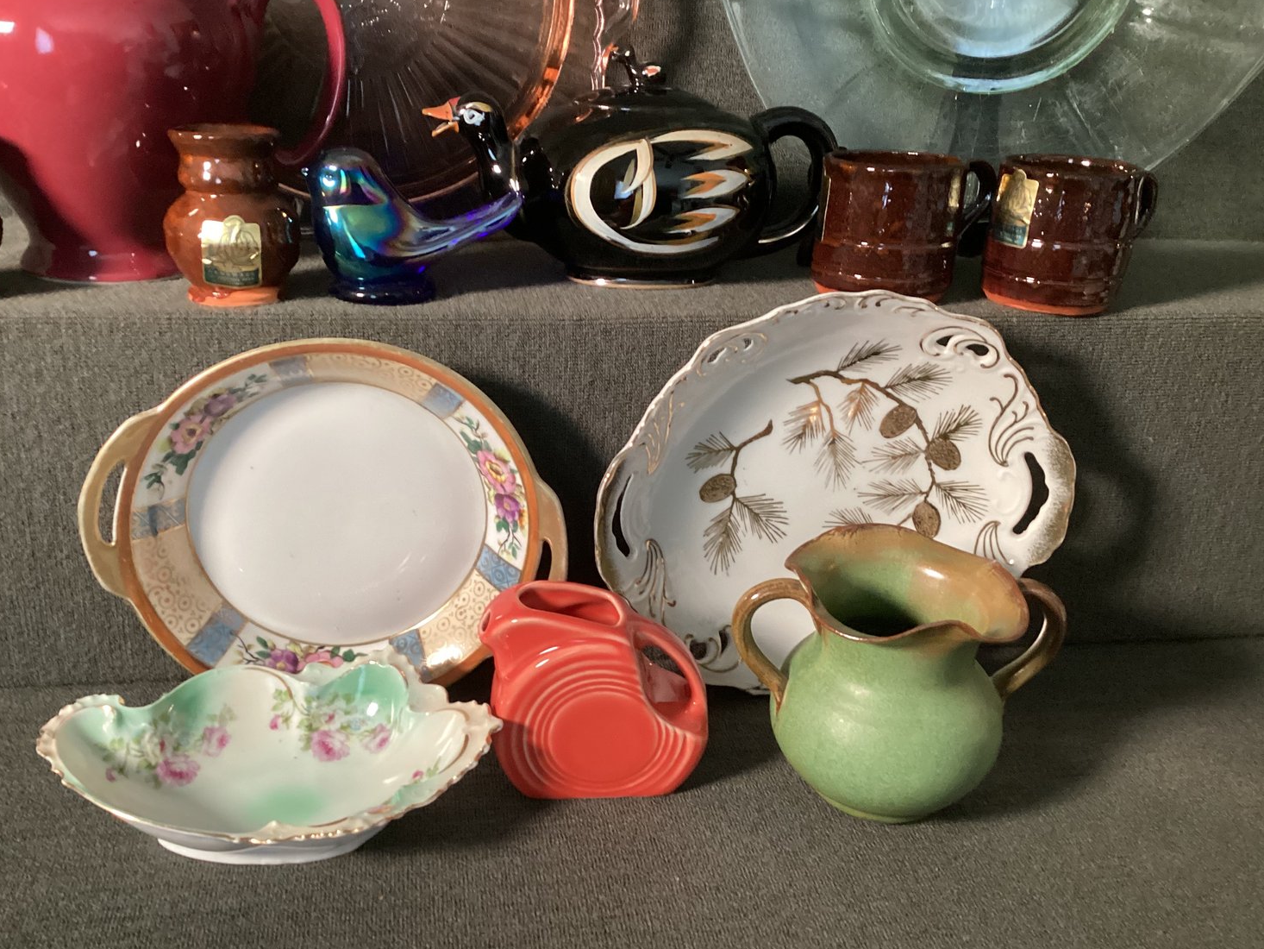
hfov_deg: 56.8
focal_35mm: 32
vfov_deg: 44.2
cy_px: 478
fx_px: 1169
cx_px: 616
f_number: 2.4
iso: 320
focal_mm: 3.3
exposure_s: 1/60
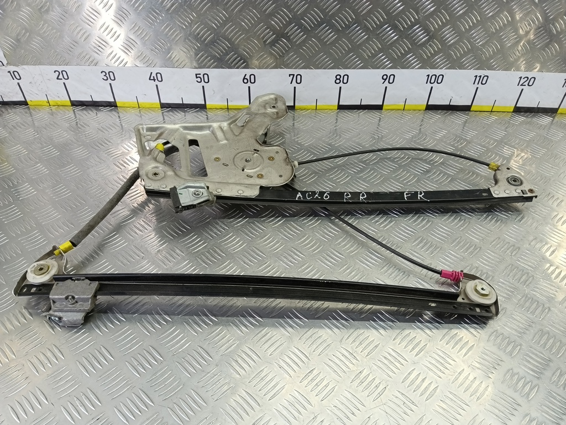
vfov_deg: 58.9
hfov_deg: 73.9
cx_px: 283
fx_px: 376
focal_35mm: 23
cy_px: 212
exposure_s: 1/50
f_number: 1.6
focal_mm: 4.11
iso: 143
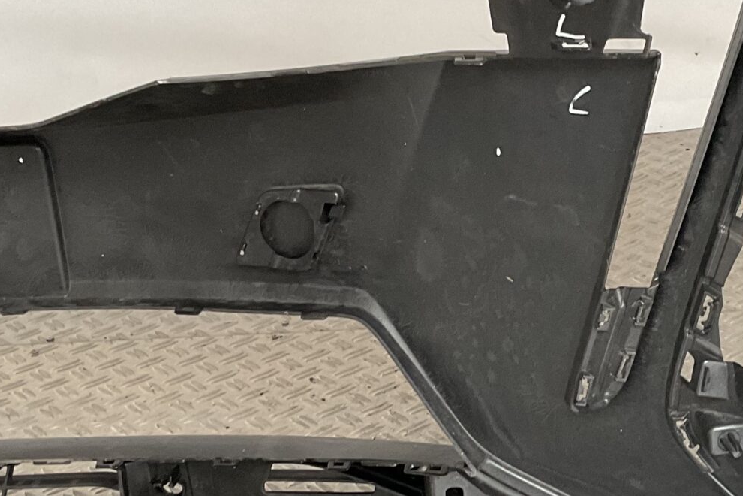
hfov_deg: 25.6
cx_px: 568
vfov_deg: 17.5
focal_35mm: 78
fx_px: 1610
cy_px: 317
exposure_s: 1/50
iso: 80
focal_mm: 3
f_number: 1.8
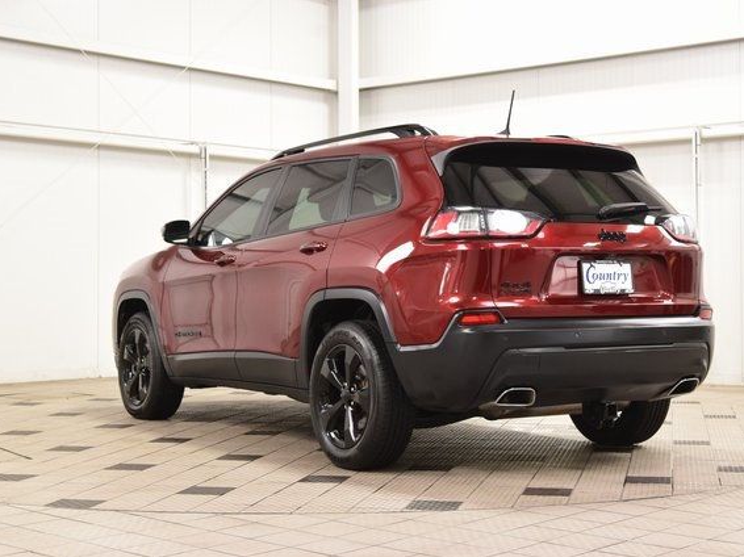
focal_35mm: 62
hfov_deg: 31.2
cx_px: 415
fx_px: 1332
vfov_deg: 23.6
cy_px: 279
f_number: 7.1
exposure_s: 1/30
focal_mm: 38
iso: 1250
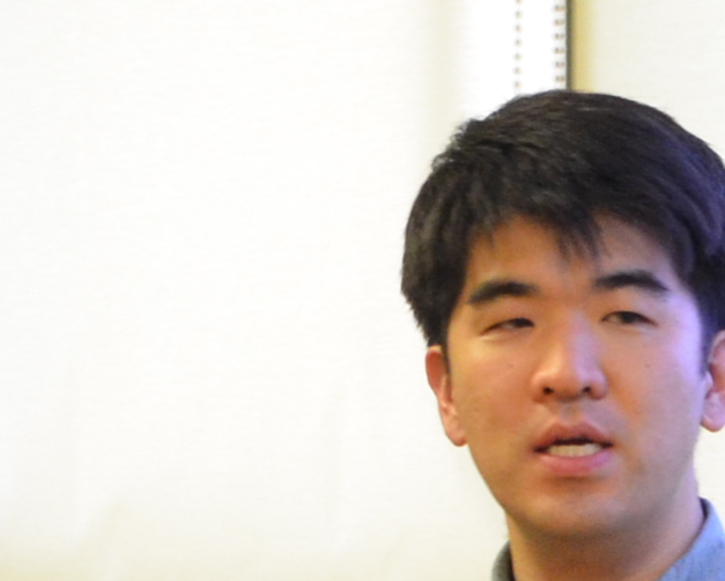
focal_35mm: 290
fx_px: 6219
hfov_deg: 6.7
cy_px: 999
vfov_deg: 5.3
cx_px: 579
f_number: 4
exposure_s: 1/25
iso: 1600
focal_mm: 35
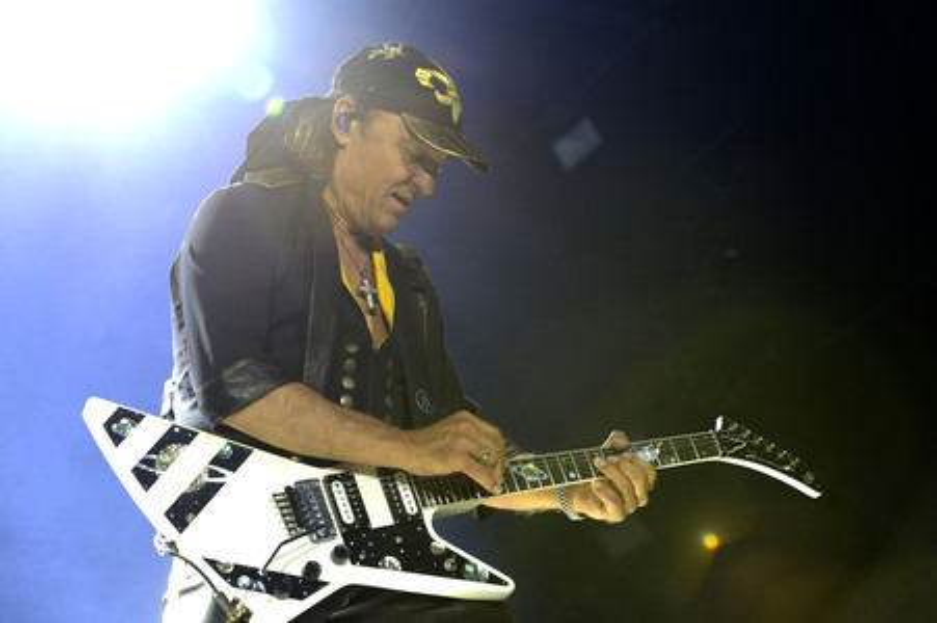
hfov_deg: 21.5
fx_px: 2471
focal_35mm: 95
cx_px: 468
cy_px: 312
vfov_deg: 14.4
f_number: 5
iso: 1250
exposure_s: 1/800
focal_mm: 95
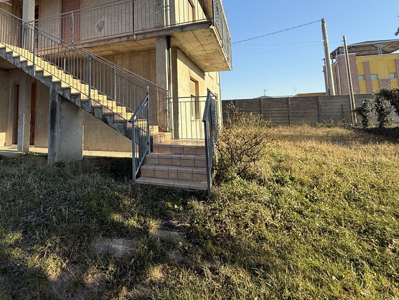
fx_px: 254
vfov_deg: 59.1
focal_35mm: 22
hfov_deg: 74.3
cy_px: 90
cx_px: 137
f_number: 2.2
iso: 50
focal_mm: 2.22
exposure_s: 1/631
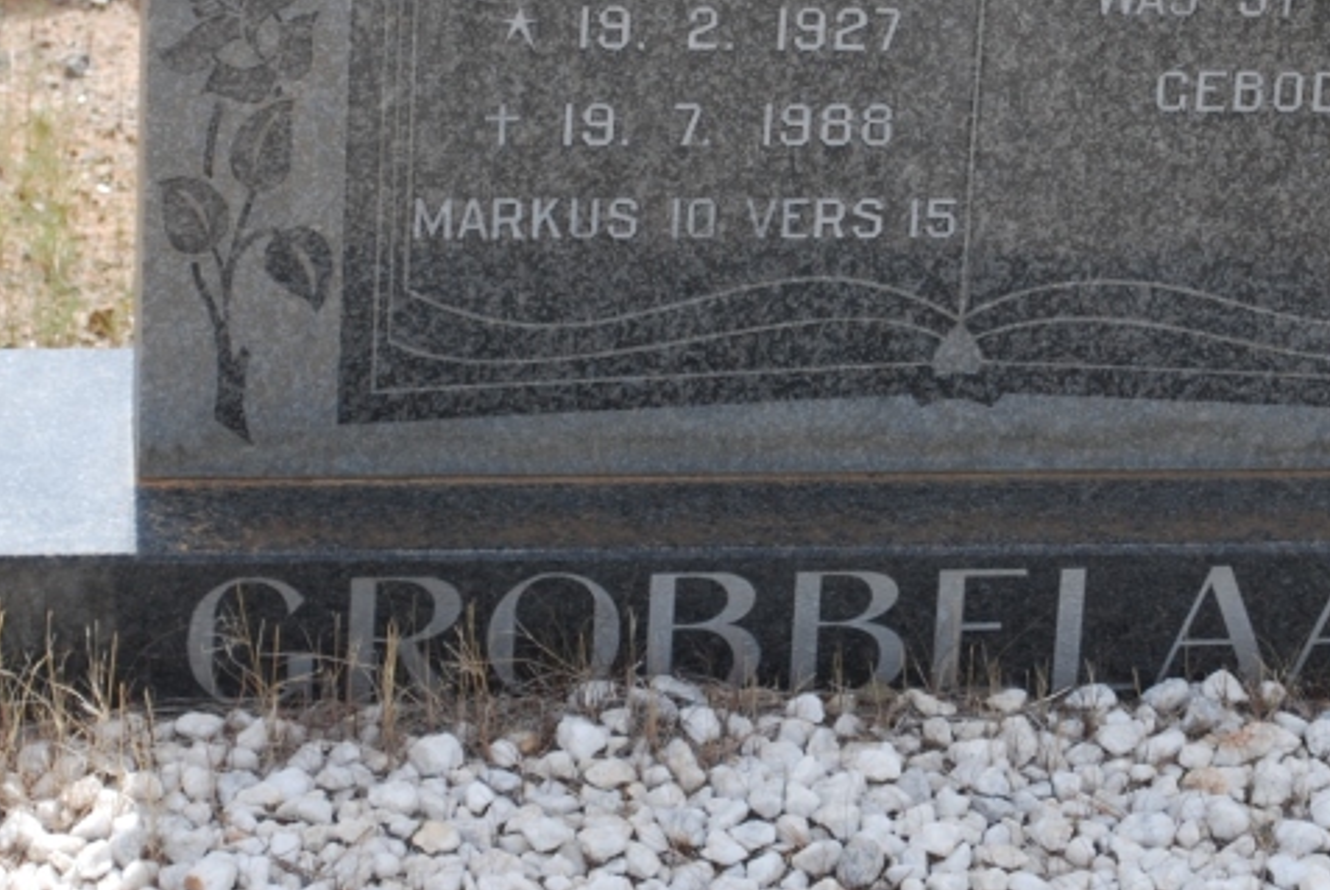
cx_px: 998
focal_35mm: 177
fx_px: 6548
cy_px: 127
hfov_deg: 11.6
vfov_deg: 7.8
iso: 100
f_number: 7.1
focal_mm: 55
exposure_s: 1/200
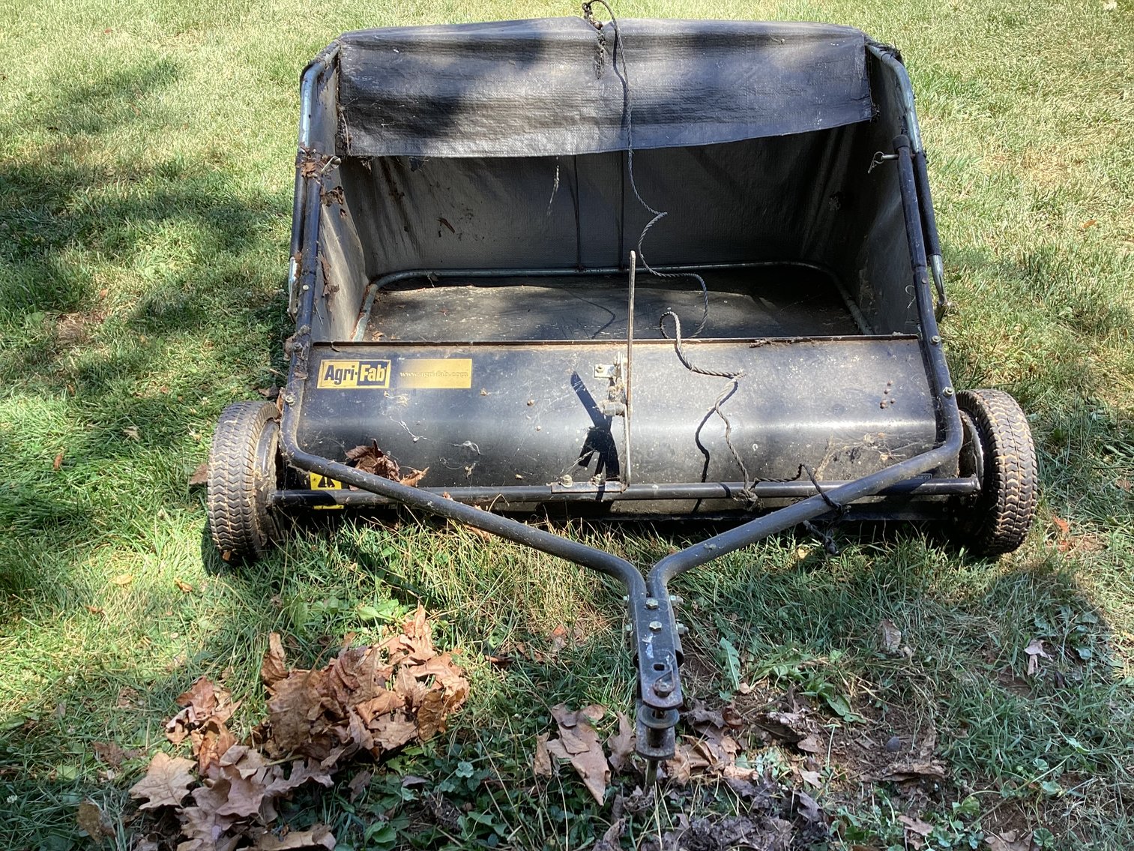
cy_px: 426
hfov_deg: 58.3
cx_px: 567
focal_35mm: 31
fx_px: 1016
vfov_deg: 45.4
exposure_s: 1/128
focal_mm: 3.3
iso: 25
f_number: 2.4
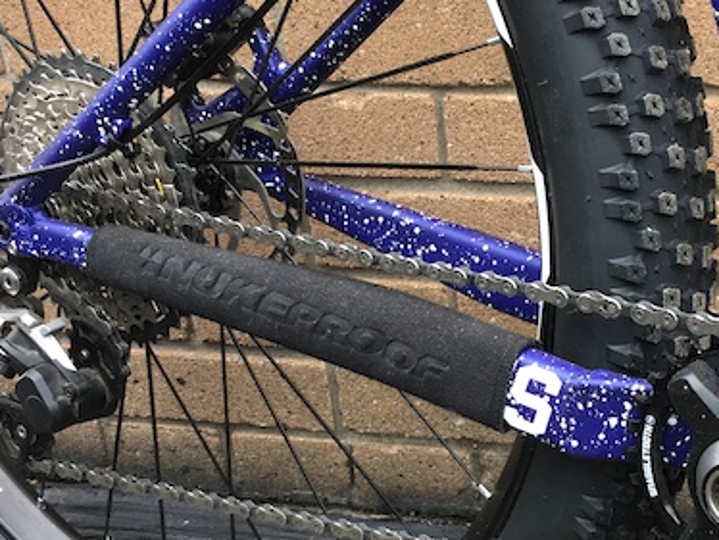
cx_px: 536
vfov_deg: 23.6
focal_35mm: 62
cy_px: 323
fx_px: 1289
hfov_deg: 30.7
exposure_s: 1/120
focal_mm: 4.15
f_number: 2.2
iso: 40
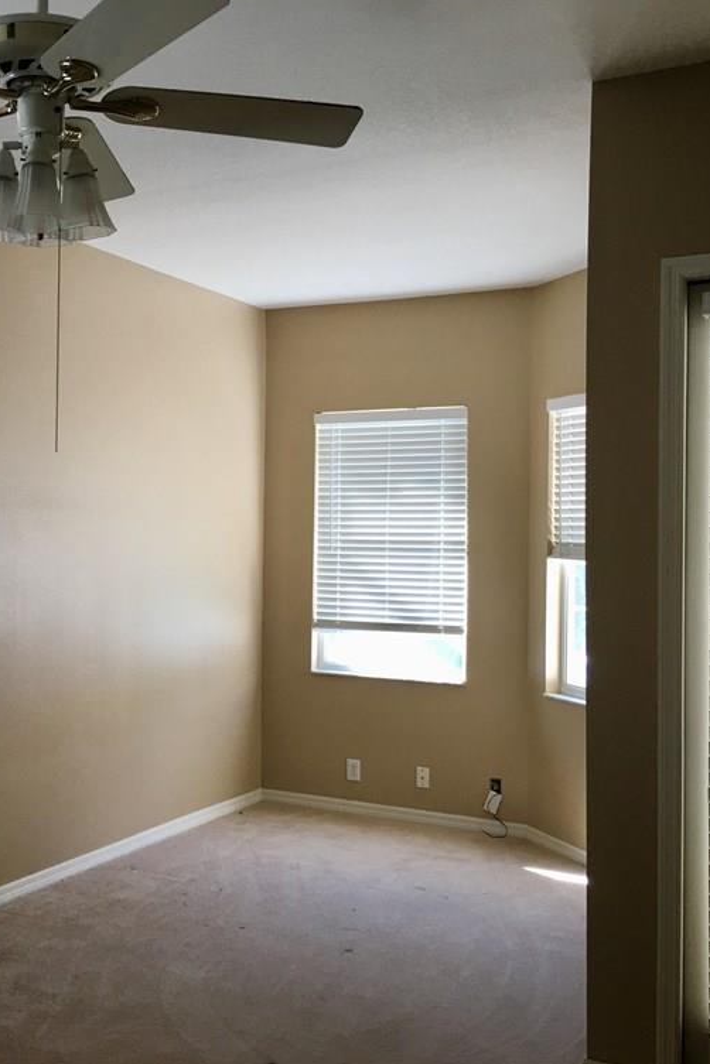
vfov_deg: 47.4
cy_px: 531
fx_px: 1213
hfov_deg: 31.8
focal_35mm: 41
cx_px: 143
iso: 32
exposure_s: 1/40
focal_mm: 4.15
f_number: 2.2
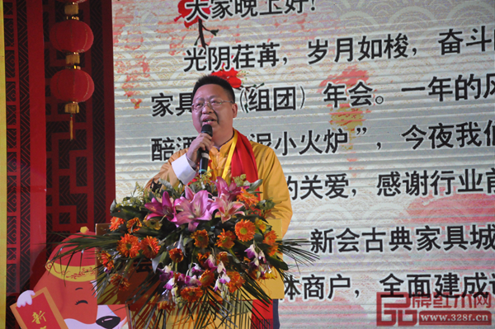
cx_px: 248
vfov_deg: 11.4
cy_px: 164
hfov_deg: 17.1
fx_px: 1649
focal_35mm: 120
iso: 2500
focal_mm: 80
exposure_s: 1/640
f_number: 5.3
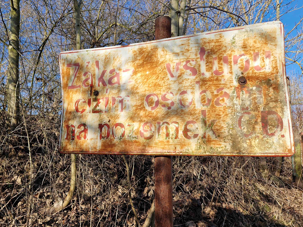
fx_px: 254
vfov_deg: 48.2
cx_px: 118
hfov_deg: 61.0
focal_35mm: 29
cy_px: 119
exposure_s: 1/860
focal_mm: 5.4
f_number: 1.8
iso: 50
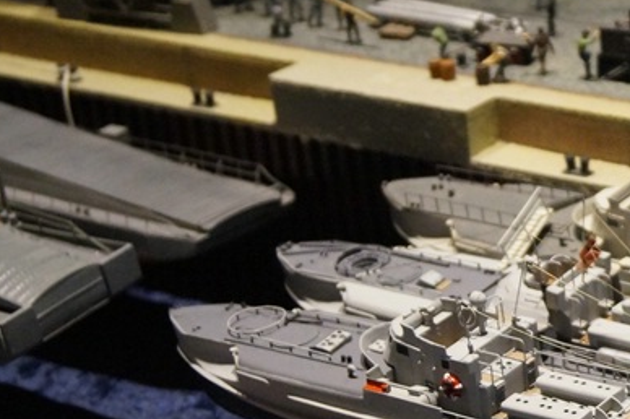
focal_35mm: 116
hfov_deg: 16.8
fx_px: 2028
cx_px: 768
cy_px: 365
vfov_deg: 11.7
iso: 3200
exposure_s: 1/160
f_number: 4.5
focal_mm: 30
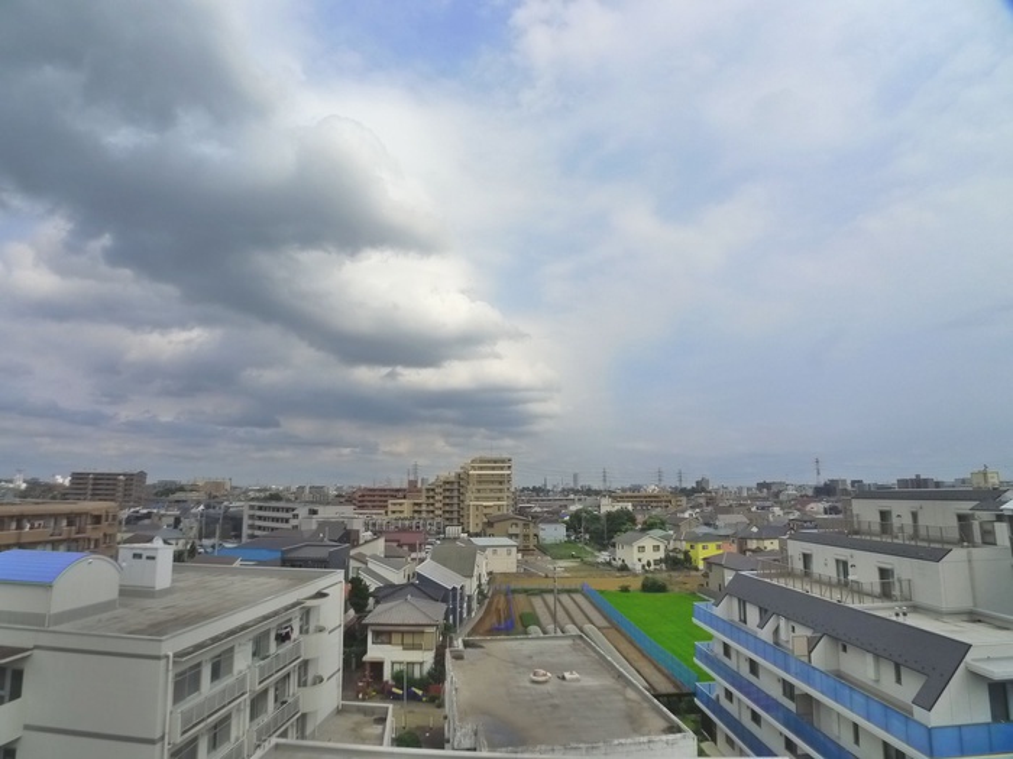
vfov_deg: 56.8
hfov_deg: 71.6
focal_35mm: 24
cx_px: 506
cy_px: 380
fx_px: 702
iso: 400
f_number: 5
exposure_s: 1/800
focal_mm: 5.1
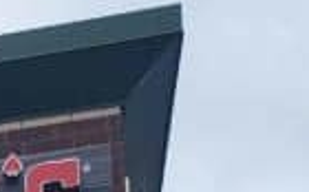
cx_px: -594
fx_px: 1623
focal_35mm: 193
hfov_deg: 9.0
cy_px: 705
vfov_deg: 5.9
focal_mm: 4.3
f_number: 2.4
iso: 50
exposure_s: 1/637
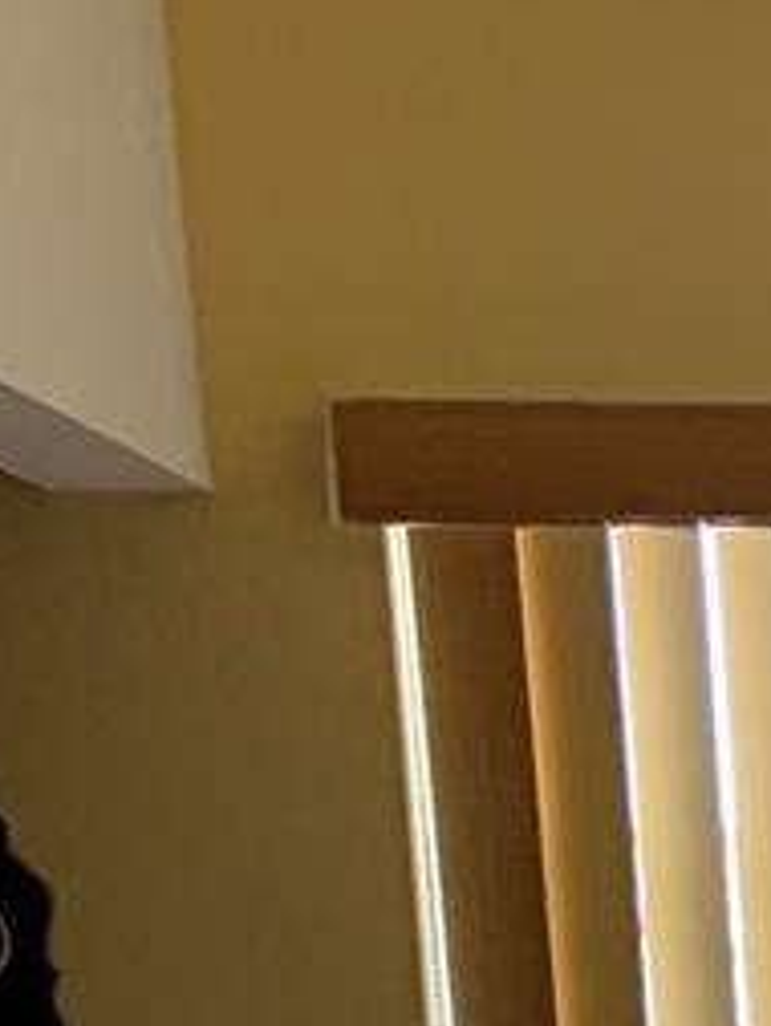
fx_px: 4688
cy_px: 2555
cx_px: 2163
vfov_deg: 10.5
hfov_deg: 8.2
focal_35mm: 158
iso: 100
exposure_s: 1/87
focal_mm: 4.25
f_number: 1.8
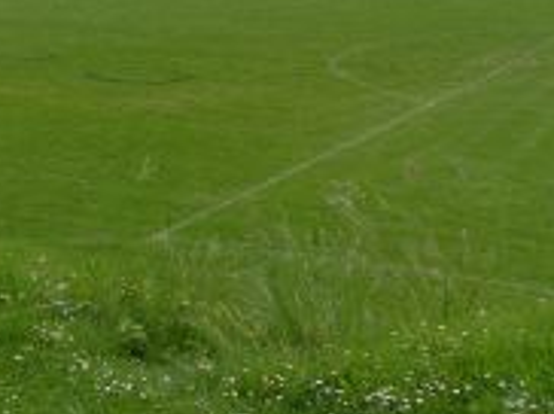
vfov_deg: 14.5
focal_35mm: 99
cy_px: -78
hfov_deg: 18.8
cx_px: -116
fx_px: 1582
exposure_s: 1/1000
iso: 160
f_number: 4
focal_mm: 6.4
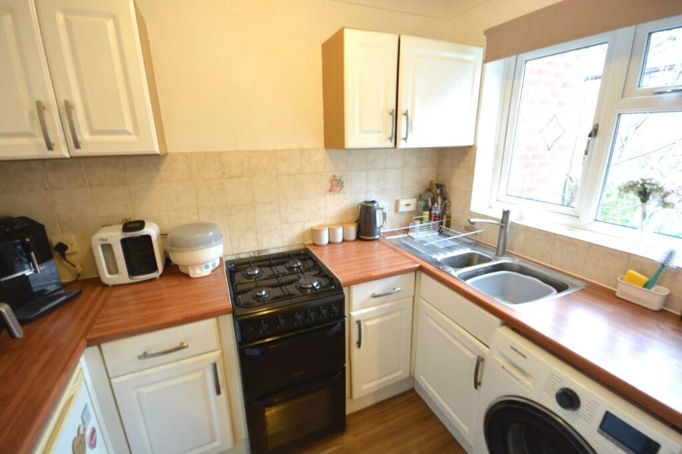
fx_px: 284
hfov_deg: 100.4
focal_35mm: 15
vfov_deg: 77.3
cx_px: 341
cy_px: 227
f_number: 8
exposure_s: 1/5
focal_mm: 10
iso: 400
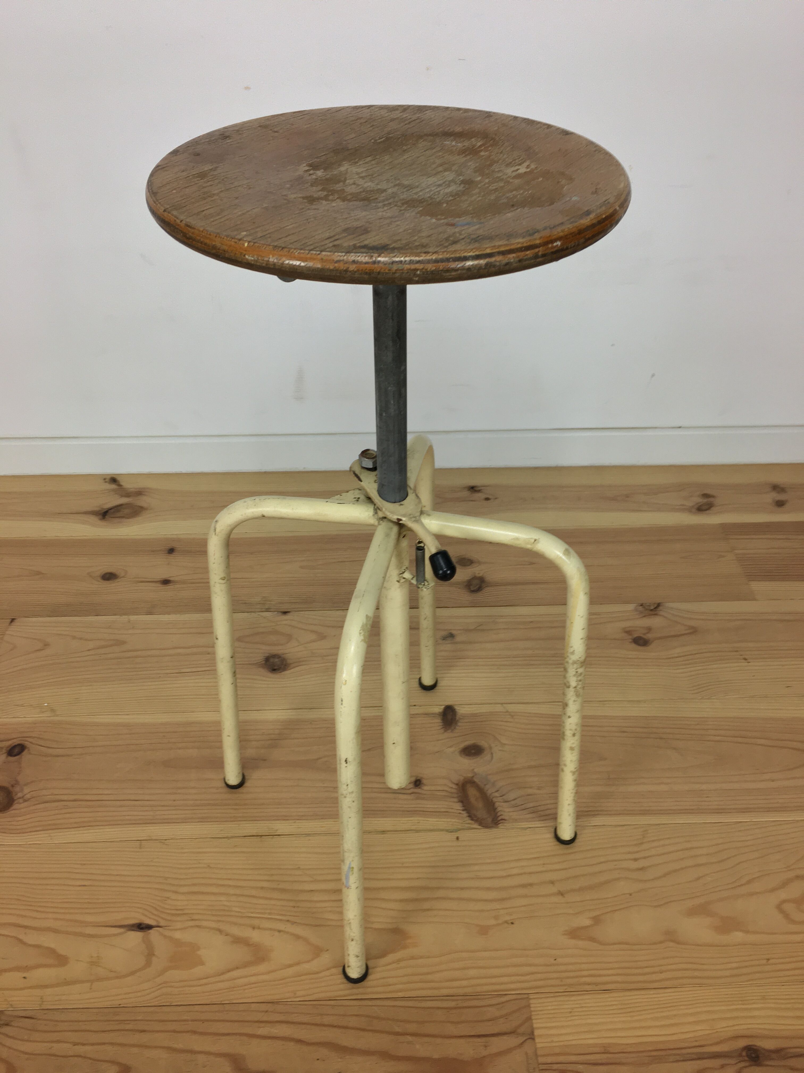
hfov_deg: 48.2
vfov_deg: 61.7
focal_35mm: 29
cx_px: 402
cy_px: 536
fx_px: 898
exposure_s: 1/33
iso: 40
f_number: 2.2
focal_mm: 4.15
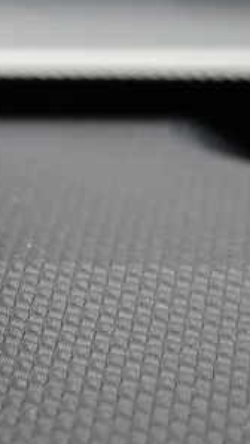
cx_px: -308
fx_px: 1586
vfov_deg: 15.6
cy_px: -7
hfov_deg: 8.4
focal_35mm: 135
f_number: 4.2
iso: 400
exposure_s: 1/125
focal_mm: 25
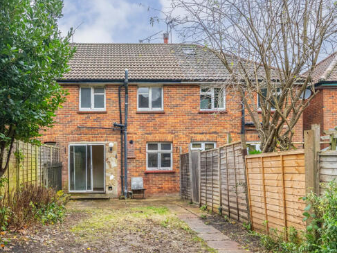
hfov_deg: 57.8
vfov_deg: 45.4
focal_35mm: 31
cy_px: 138
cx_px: 130
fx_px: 302
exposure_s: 1/250
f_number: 7.1
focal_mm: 24
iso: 2000
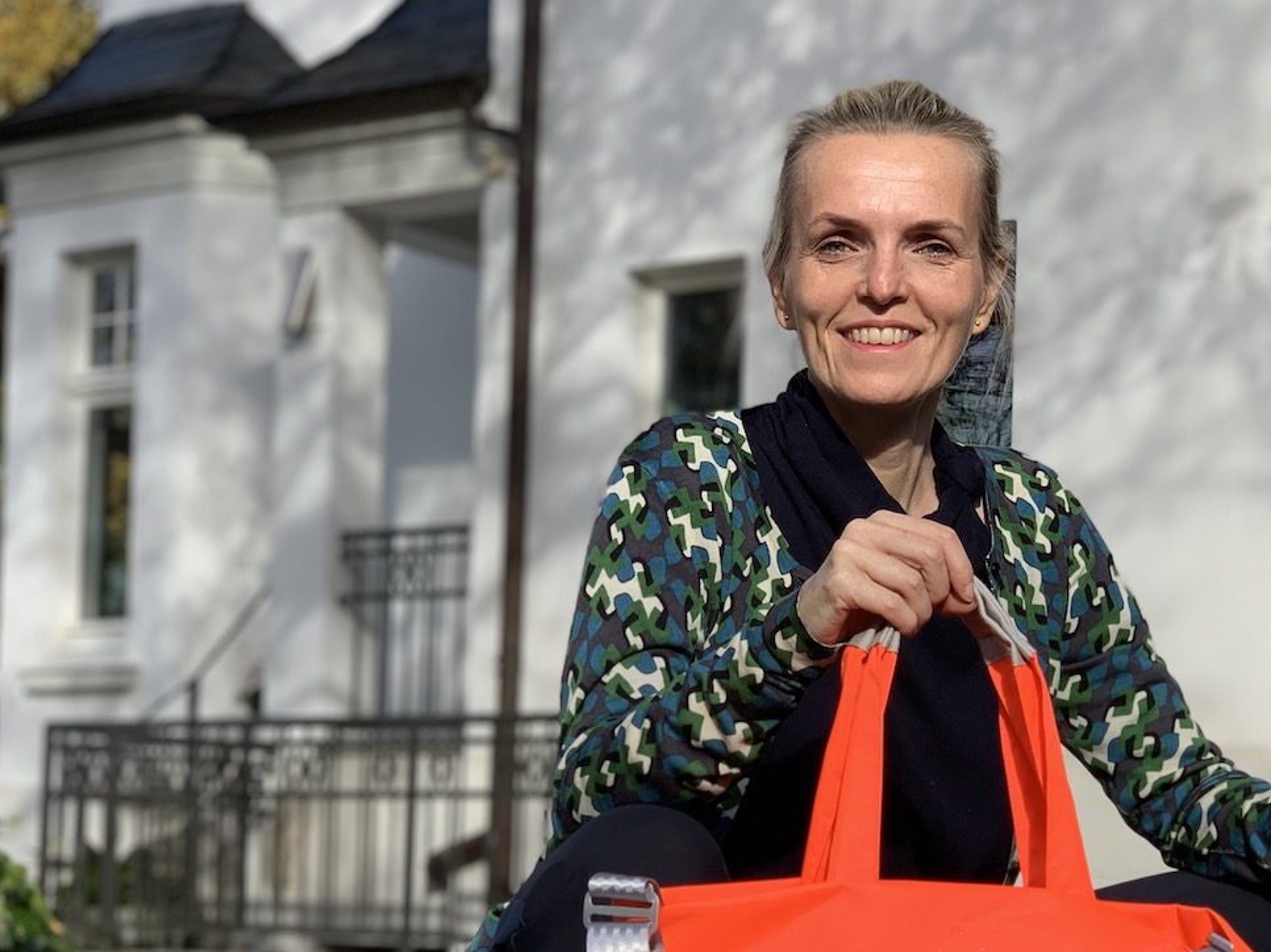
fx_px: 3267
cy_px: 796
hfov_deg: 22.0
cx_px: 751
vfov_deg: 16.4
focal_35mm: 89
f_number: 2.4
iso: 16
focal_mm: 6
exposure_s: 1/639
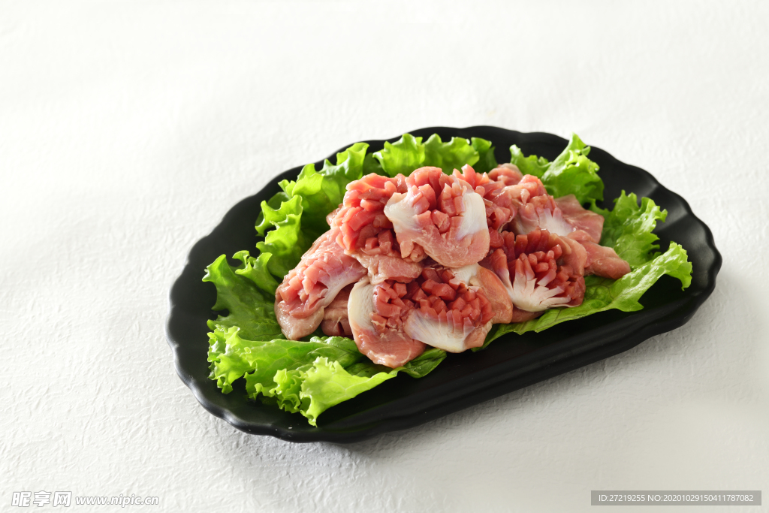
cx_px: 384
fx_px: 2136
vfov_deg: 13.7
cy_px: 256
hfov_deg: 20.4
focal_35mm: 100
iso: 100
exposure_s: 1/125
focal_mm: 100
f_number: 9
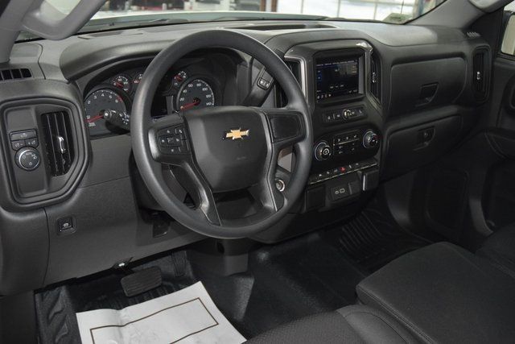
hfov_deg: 53.1
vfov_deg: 36.9
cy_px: 172
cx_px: 258
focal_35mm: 36
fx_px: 515
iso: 3200
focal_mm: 24
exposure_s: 1/125
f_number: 3.8
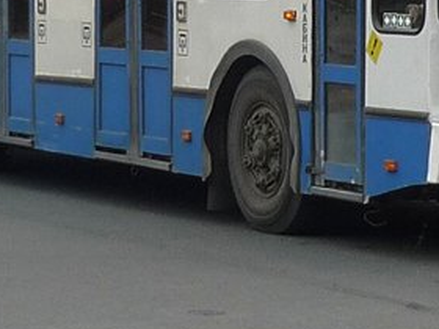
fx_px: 1763
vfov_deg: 10.3
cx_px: 317
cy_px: -175
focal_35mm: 139
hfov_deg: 14.2
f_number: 2.9
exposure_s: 1/400
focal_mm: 6.3
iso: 100
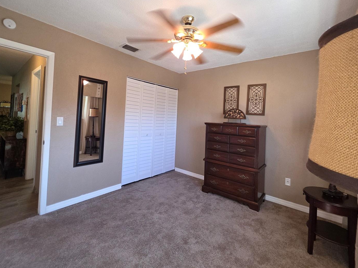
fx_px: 155
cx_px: 175
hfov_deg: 98.2
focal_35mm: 15
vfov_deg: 81.4
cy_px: 119
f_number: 1.9
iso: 100
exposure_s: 1/60
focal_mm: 2.2
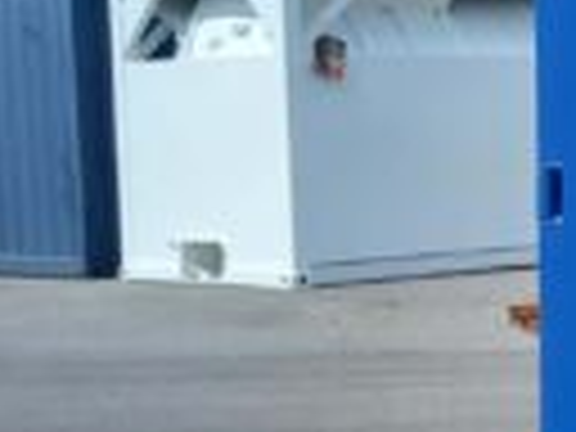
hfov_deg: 14.3
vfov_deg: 12.7
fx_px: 1947
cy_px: 216
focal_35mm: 117
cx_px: 1120
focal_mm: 4.6
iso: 25
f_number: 2
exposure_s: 1/698
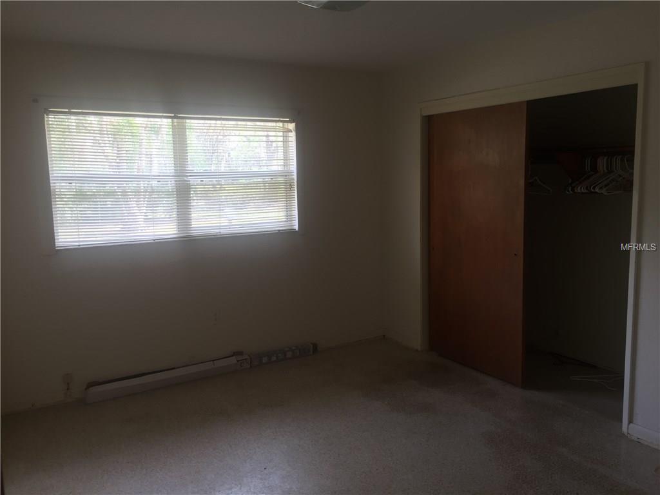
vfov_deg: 48.2
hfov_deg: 61.7
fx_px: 553
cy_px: 248
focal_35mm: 29
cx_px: 330
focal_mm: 4.15
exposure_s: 1/40
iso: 32
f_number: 2.2
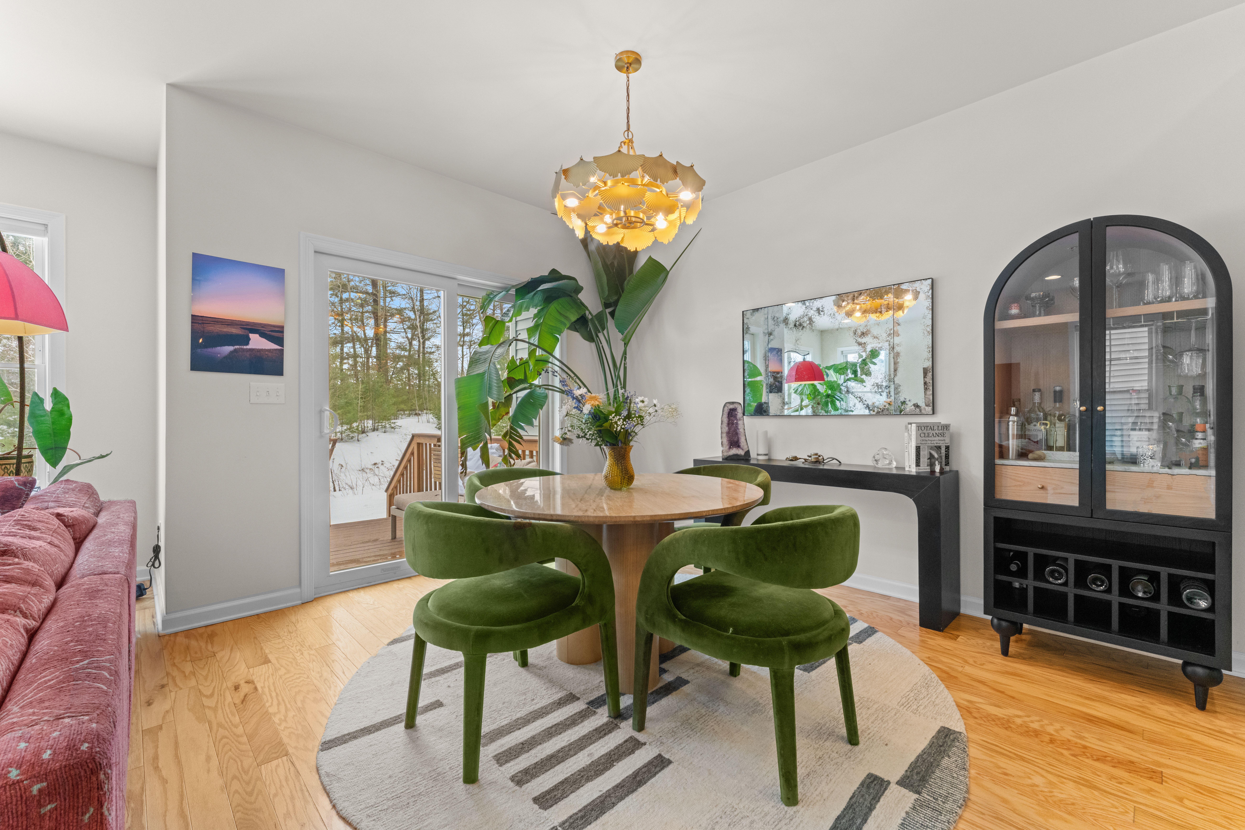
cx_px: 622
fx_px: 515
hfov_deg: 100.8
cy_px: 415
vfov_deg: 77.7
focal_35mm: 15
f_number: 11
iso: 1600
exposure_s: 1/20
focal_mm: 14.9
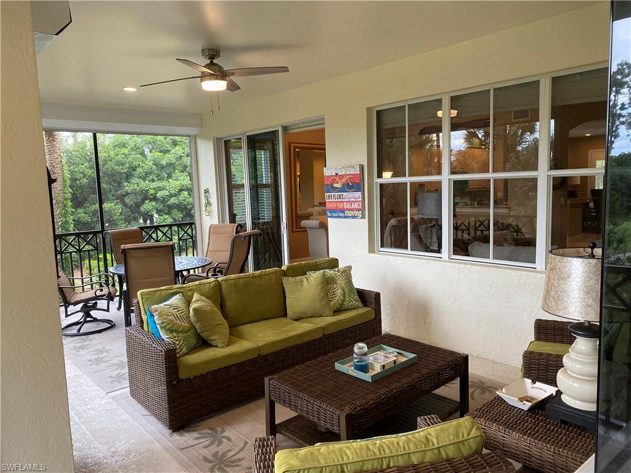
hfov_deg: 67.3
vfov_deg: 53.1
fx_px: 474
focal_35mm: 26
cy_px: 236
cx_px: 316
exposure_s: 1/60
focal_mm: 4.25
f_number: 1.8
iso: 64
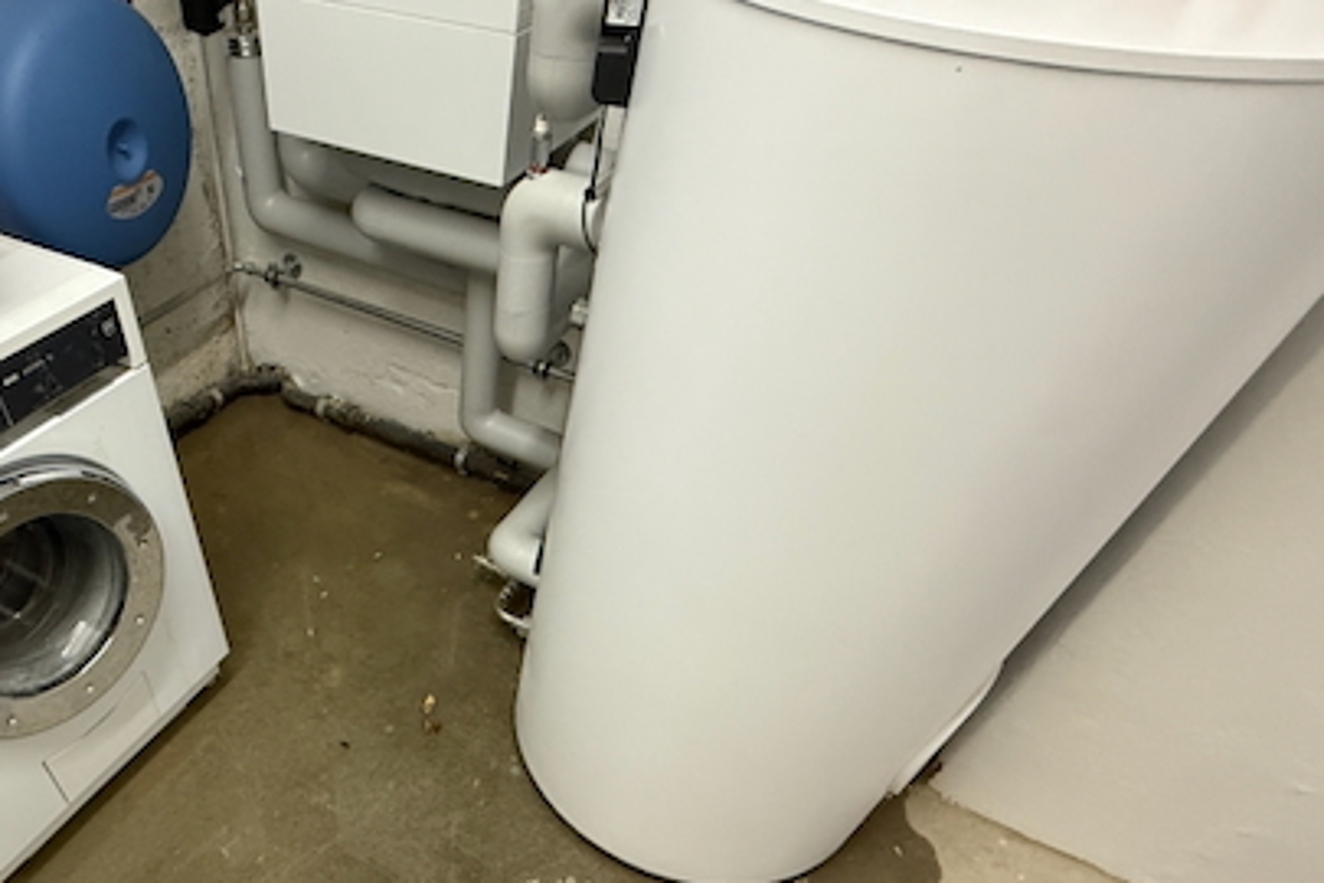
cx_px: 405
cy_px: 644
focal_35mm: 23
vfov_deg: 53.0
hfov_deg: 73.0
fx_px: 846
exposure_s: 1/50
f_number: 2.2
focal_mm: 2.22
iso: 400
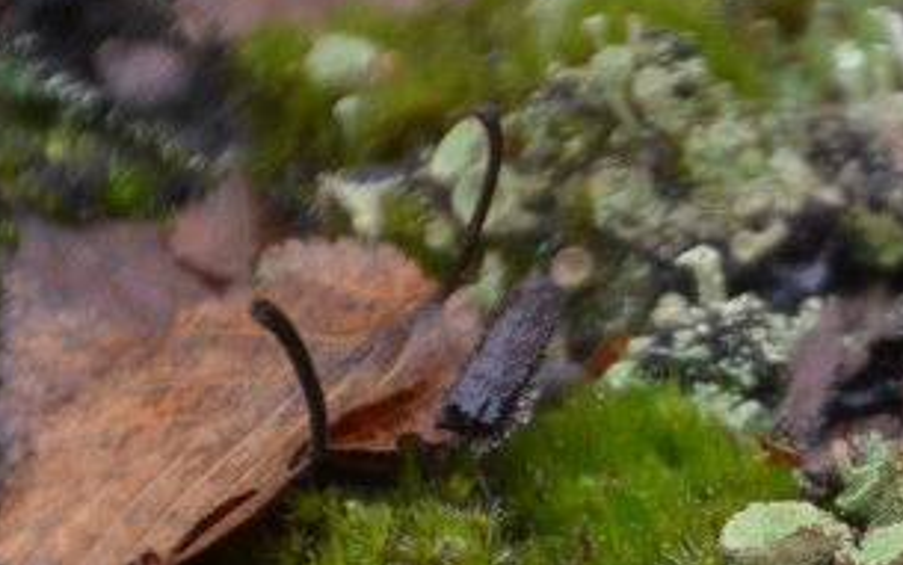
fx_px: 21299
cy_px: 538
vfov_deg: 1.5
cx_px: 915
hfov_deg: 2.4
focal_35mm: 865
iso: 640
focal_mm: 270
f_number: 6.3
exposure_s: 1/125
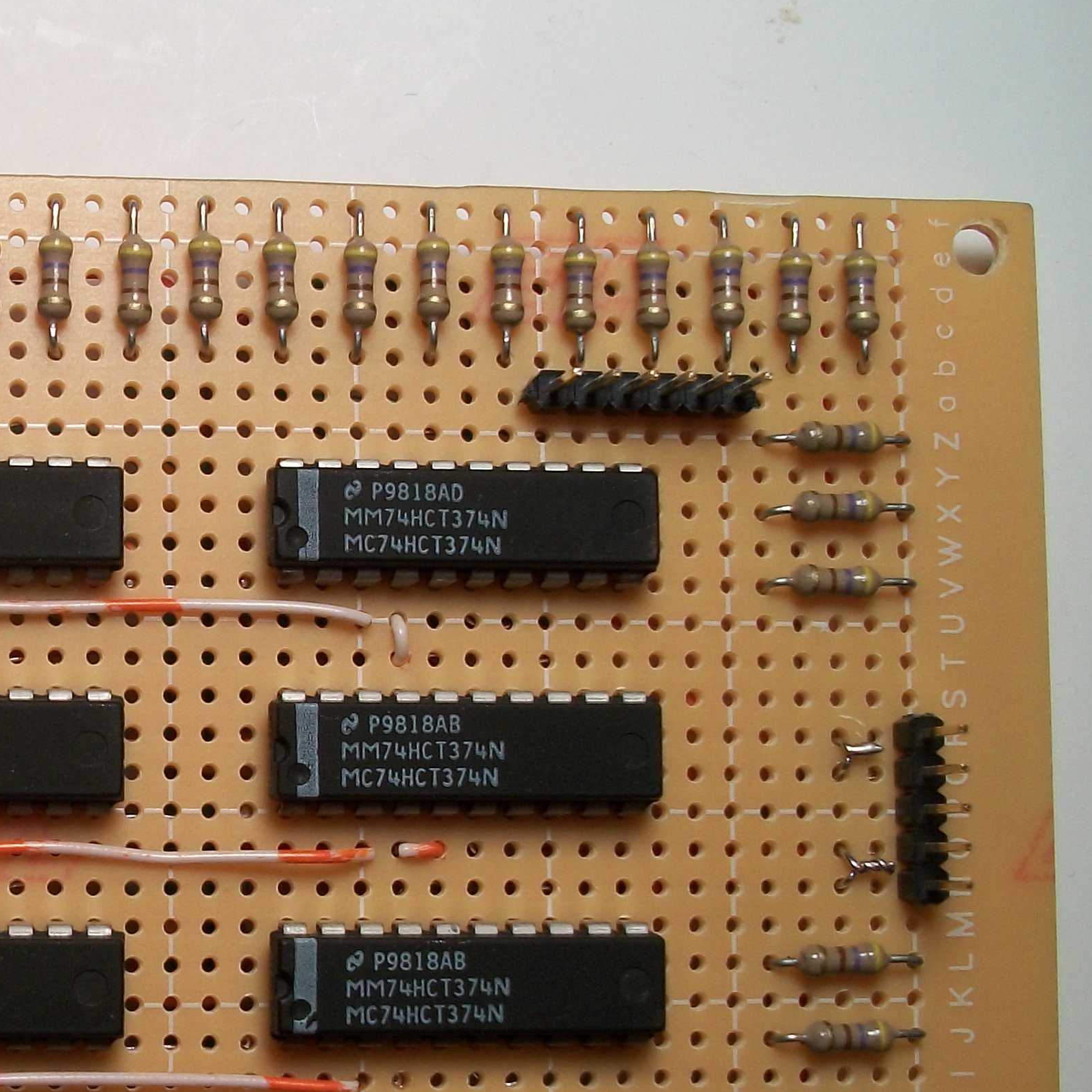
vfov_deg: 26.4
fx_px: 2320
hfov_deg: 24.6
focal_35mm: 65
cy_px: 708
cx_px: -134
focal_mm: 5.7
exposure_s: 1/80
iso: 80
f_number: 2.9
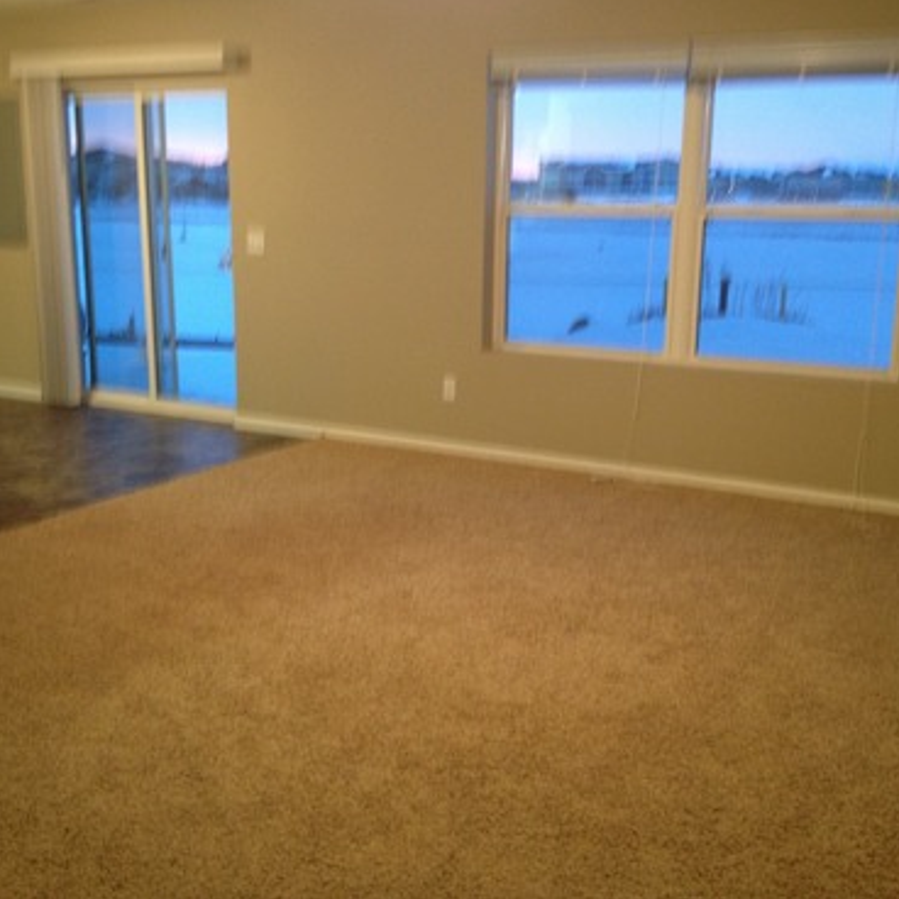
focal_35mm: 42
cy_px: 448
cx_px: 471
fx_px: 1234
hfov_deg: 40.0
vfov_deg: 40.0
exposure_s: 1/20
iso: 125
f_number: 2.4
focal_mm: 4.28
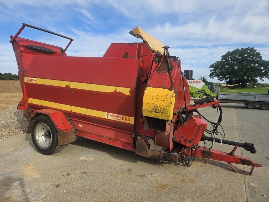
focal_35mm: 23
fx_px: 179
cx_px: 134
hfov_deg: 73.9
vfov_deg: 58.9
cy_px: 101
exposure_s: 1/1437
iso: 25
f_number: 1.8
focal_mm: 5.4
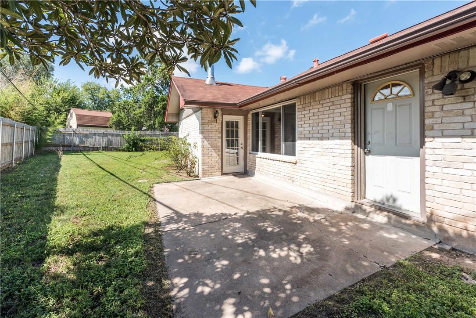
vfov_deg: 81.2
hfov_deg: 104.2
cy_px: 159
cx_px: 238
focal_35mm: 14
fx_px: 185
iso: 100
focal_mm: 14
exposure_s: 1/200
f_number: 13
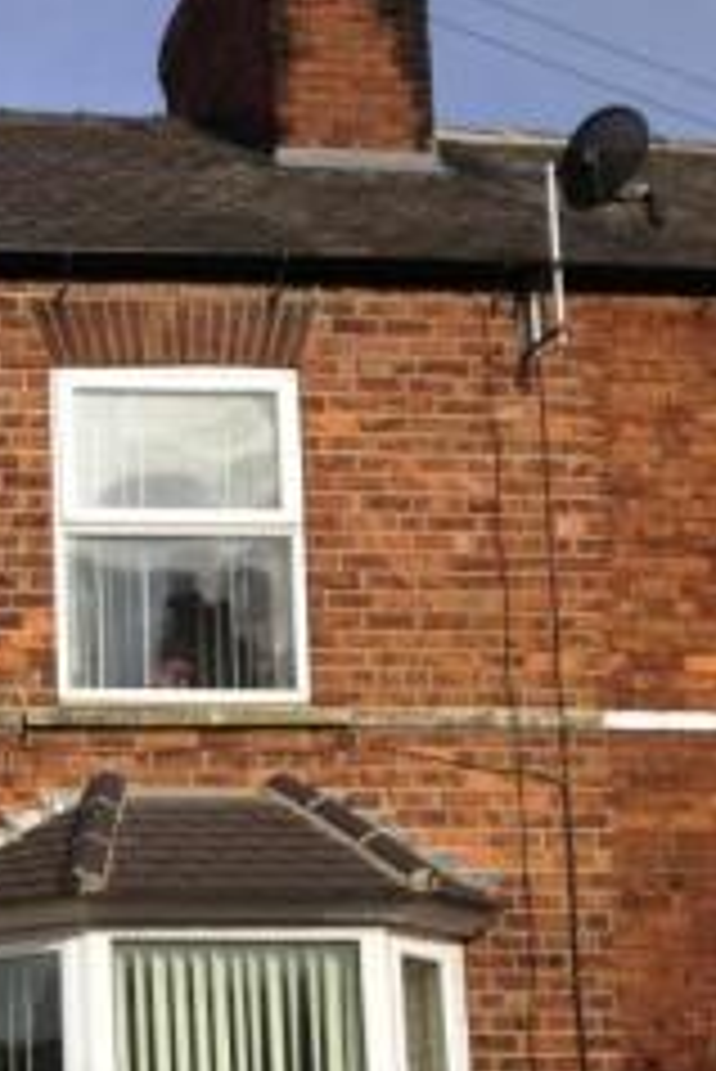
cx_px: -344
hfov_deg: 14.4
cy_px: 871
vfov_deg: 22.5
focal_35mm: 89
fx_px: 2651
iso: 50
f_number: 2.4
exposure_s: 1/2123
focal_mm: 4.28
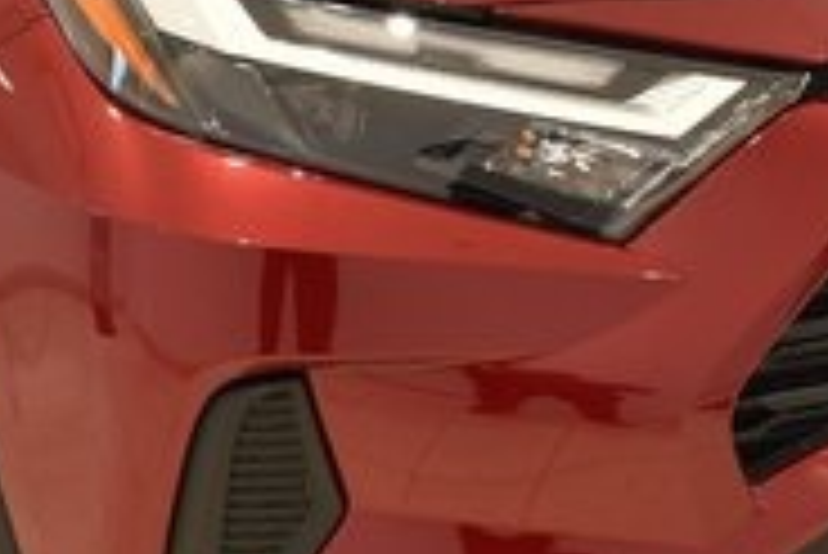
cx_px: 374
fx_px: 2526
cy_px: 207
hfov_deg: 18.6
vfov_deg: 12.5
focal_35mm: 110
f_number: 4
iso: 400
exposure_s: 1/60
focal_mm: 21
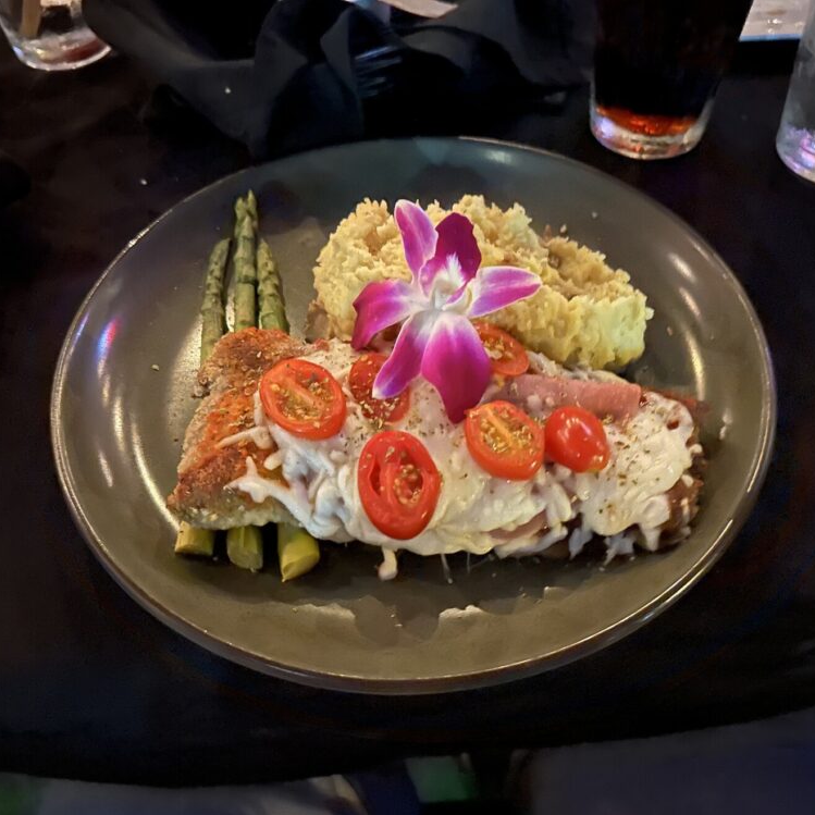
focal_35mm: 29
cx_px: 429
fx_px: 772
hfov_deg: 55.6
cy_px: 417
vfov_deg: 55.6
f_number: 1.78
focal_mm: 6.86
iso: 2500
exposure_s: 1/9
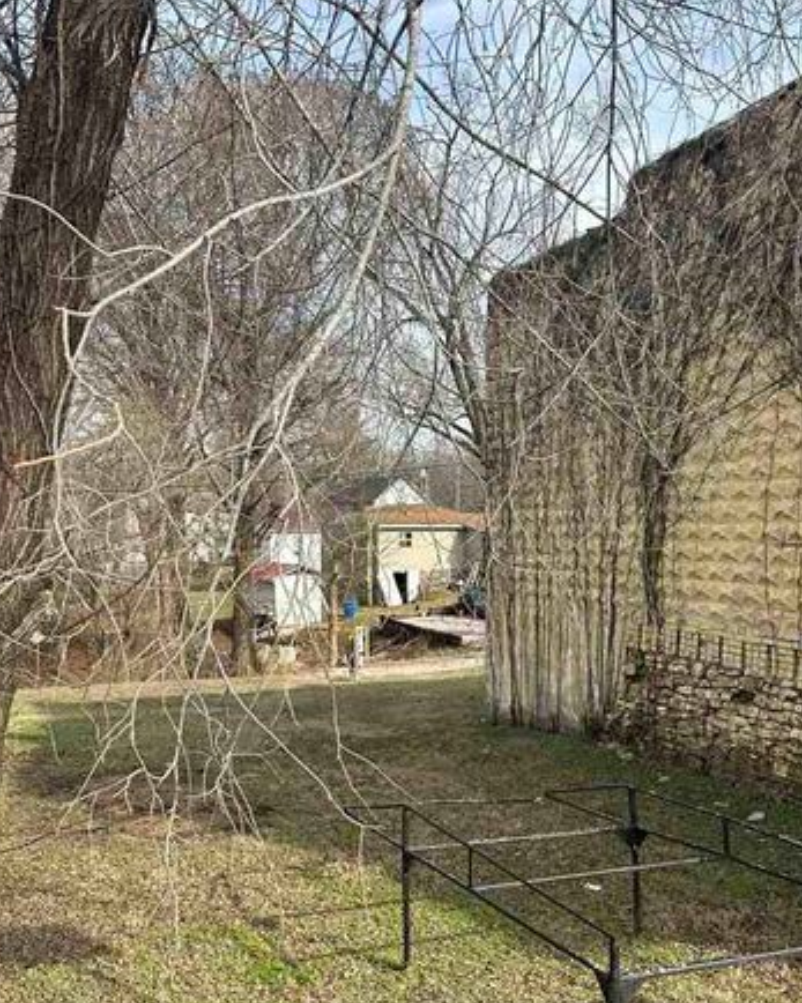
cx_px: 393
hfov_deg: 41.1
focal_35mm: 36
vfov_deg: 48.8
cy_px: 718
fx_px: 1069
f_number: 1.78
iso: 80
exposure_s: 1/1517
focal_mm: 6.86
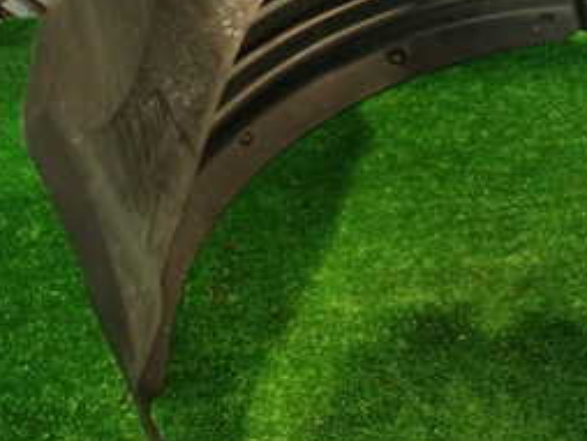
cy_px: 141
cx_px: 610
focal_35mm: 59
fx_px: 1001
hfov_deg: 30.0
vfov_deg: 24.7
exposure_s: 1/30
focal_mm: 4.5
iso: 400
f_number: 2
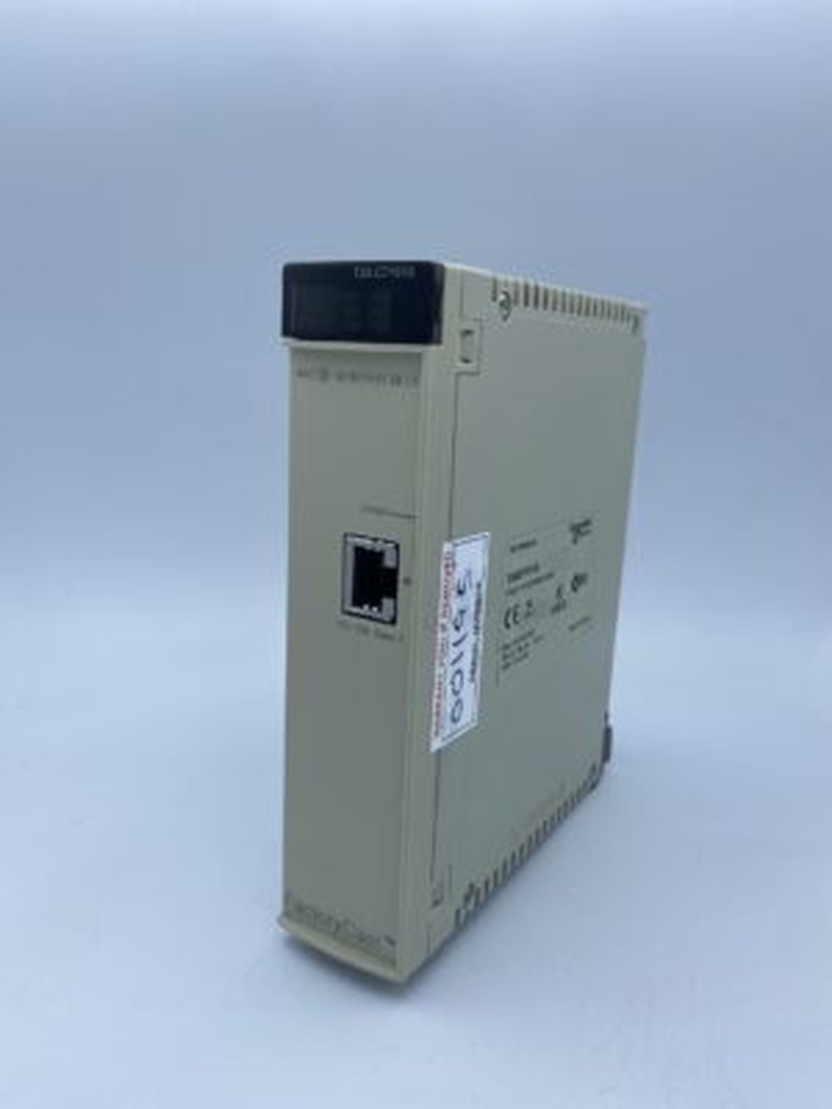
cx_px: 416
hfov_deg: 53.1
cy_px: 554
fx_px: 833
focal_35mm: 26
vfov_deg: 67.3
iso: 32
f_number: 1.8
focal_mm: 4.25
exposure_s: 1/1395
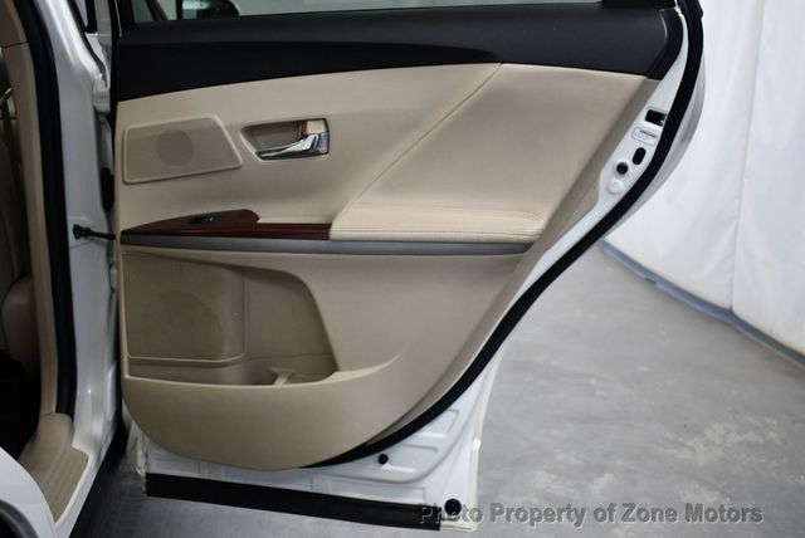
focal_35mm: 36
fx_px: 806
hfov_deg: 53.1
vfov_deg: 36.9
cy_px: 269
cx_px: 402
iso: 1100
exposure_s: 1/125
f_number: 3.5
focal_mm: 18
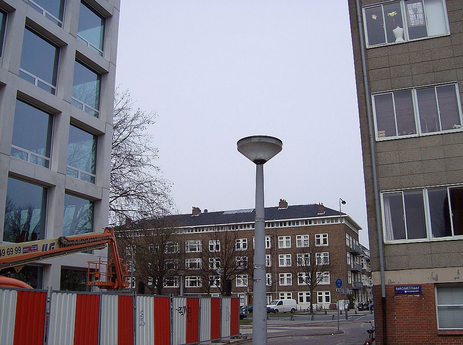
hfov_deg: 51.5
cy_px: 172
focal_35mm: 36
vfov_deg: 39.5
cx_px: 232
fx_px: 480
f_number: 4.7
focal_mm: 6
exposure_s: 1/758
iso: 100
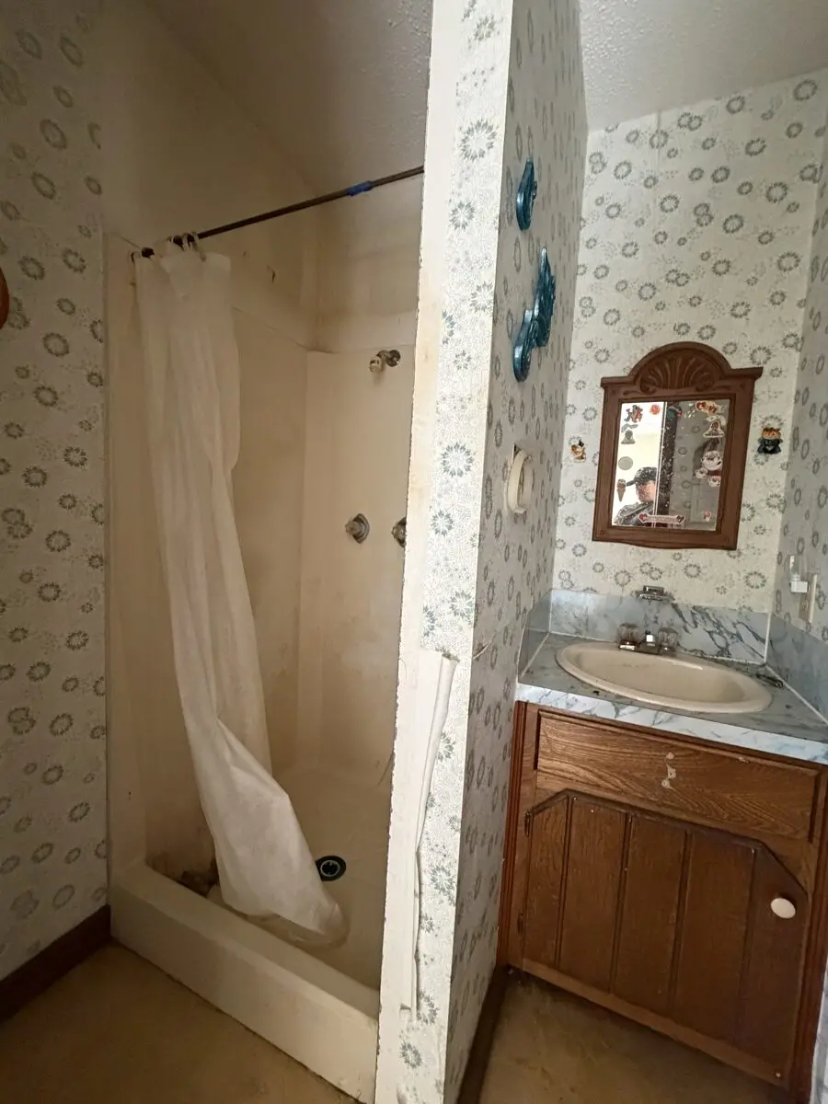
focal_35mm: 14
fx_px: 446
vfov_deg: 102.1
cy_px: 552
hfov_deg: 85.7
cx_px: 414
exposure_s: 1/60
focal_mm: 2.22
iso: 800
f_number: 2.2
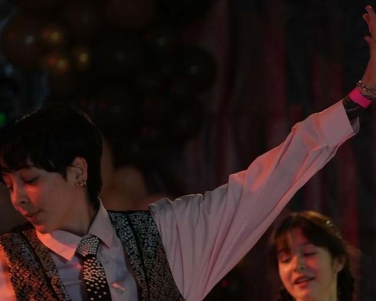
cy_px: 297
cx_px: 569
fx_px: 3550
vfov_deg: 4.8
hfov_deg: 6.0
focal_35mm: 319
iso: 800
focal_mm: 85
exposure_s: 1/400
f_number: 2.2
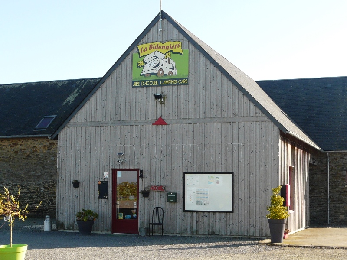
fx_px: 611
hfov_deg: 31.7
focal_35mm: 61
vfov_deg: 24.0
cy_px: 130
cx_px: 174
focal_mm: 6.3
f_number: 4.5
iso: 100
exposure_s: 1/200
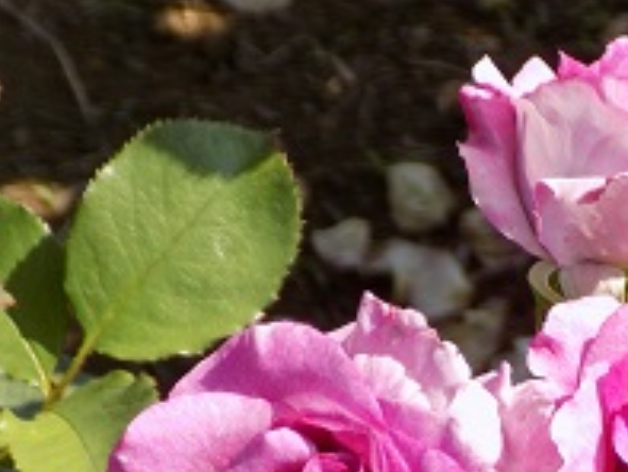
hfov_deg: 6.9
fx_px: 5228
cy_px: 459
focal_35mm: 288
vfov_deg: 5.2
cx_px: 612
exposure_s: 1/200
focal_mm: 20.9
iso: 80
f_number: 4.8
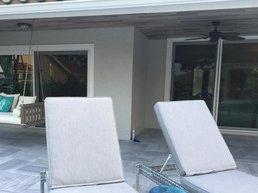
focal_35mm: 38
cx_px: 107
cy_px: 124
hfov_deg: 48.8
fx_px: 283
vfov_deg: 37.4
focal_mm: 4.15
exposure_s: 1/40
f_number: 2.2
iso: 32
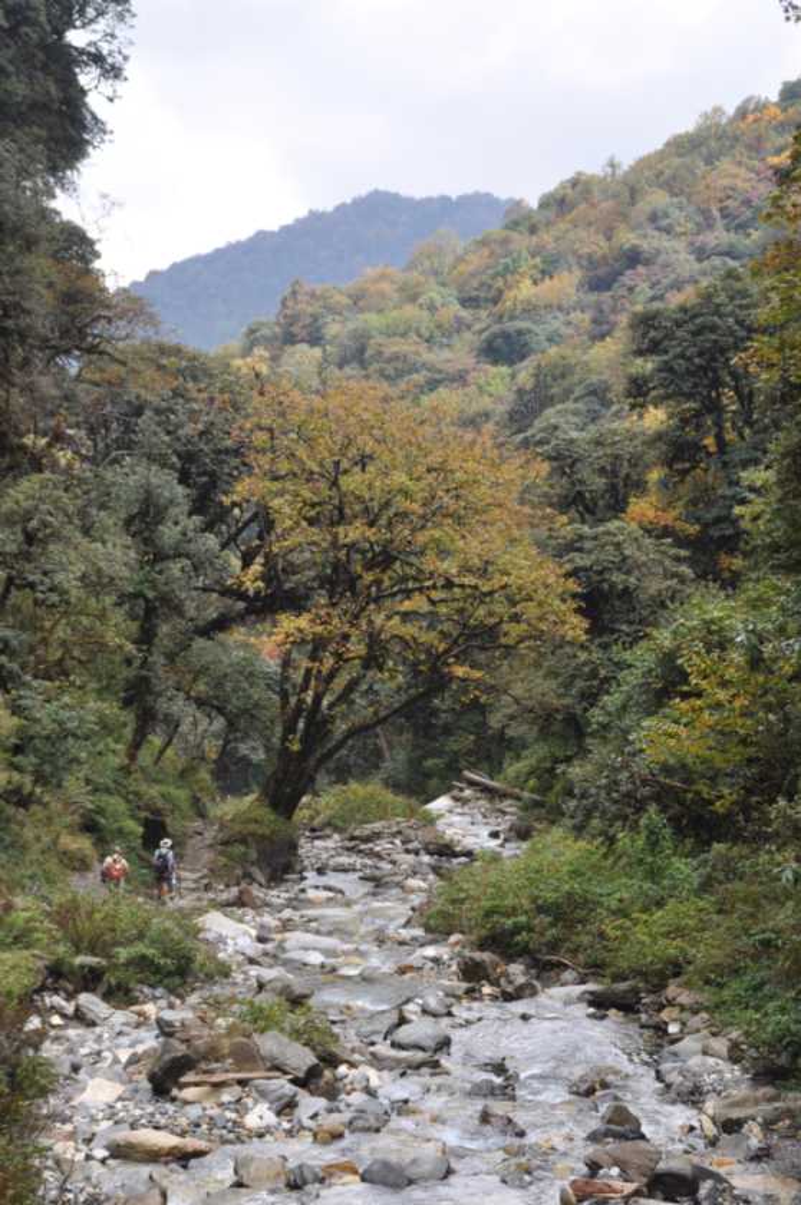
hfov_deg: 21.5
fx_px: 2108
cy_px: 602
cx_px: 400
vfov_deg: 31.9
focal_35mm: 63
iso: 200
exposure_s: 1/200
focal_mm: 42
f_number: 7.1
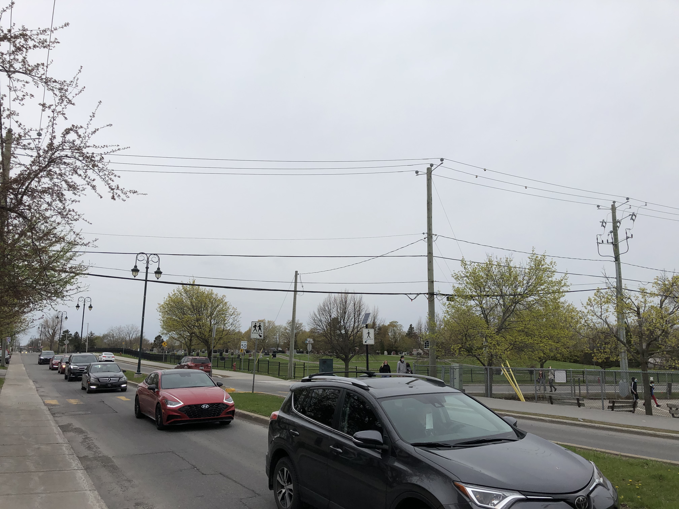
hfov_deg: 63.4
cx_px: 340
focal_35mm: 28
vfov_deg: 49.7
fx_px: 549
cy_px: 254
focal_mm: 3.99
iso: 25
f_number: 1.8
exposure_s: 1/3690
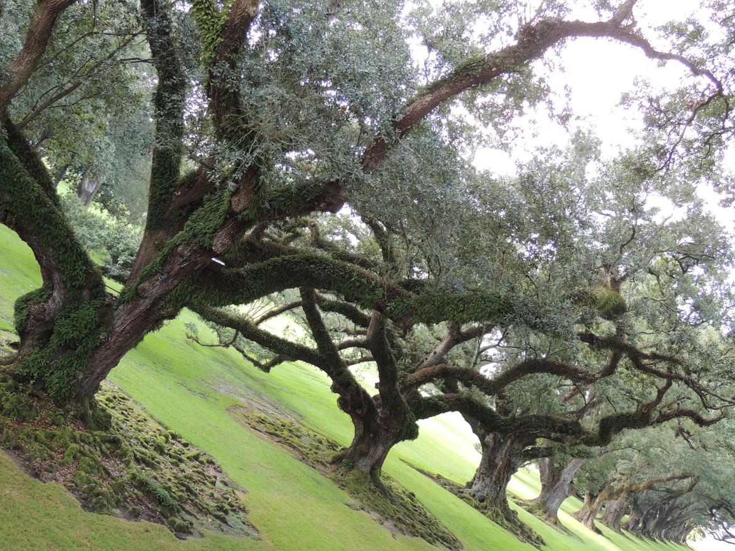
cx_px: 382
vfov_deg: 39.7
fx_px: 764
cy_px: 276
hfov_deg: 51.3
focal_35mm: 36
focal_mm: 5.8
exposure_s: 1/50
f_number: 3.2
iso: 110
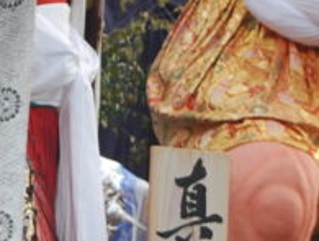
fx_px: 3278
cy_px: -110
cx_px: 123
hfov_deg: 5.6
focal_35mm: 355
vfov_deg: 4.2
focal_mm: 40
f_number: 5.6
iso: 110
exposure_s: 1/125
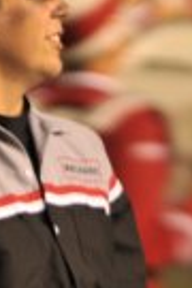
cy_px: 521
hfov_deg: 1.0
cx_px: -27
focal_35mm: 1329
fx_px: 10631
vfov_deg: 1.6
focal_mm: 200
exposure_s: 1/60
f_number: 2.8
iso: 220
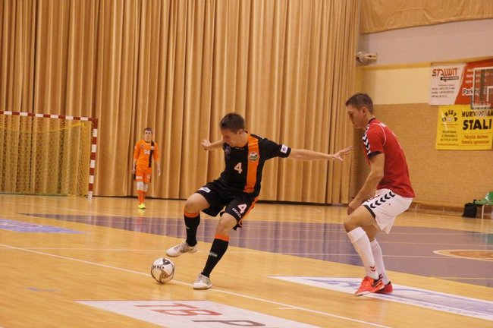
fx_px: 1436
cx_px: 246
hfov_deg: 19.5
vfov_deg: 13.0
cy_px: 164
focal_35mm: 105
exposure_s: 1/400
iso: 6400
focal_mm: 70
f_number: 7.1
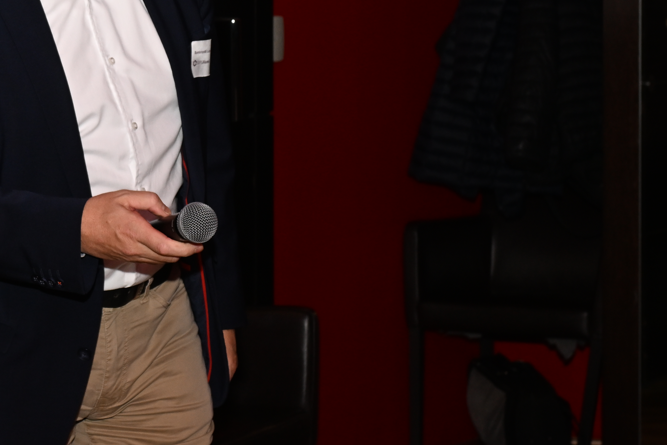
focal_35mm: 164
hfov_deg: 12.2
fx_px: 3038
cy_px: 50
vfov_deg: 8.3
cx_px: -155
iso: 640
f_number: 6.3
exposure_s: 1/60
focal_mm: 56
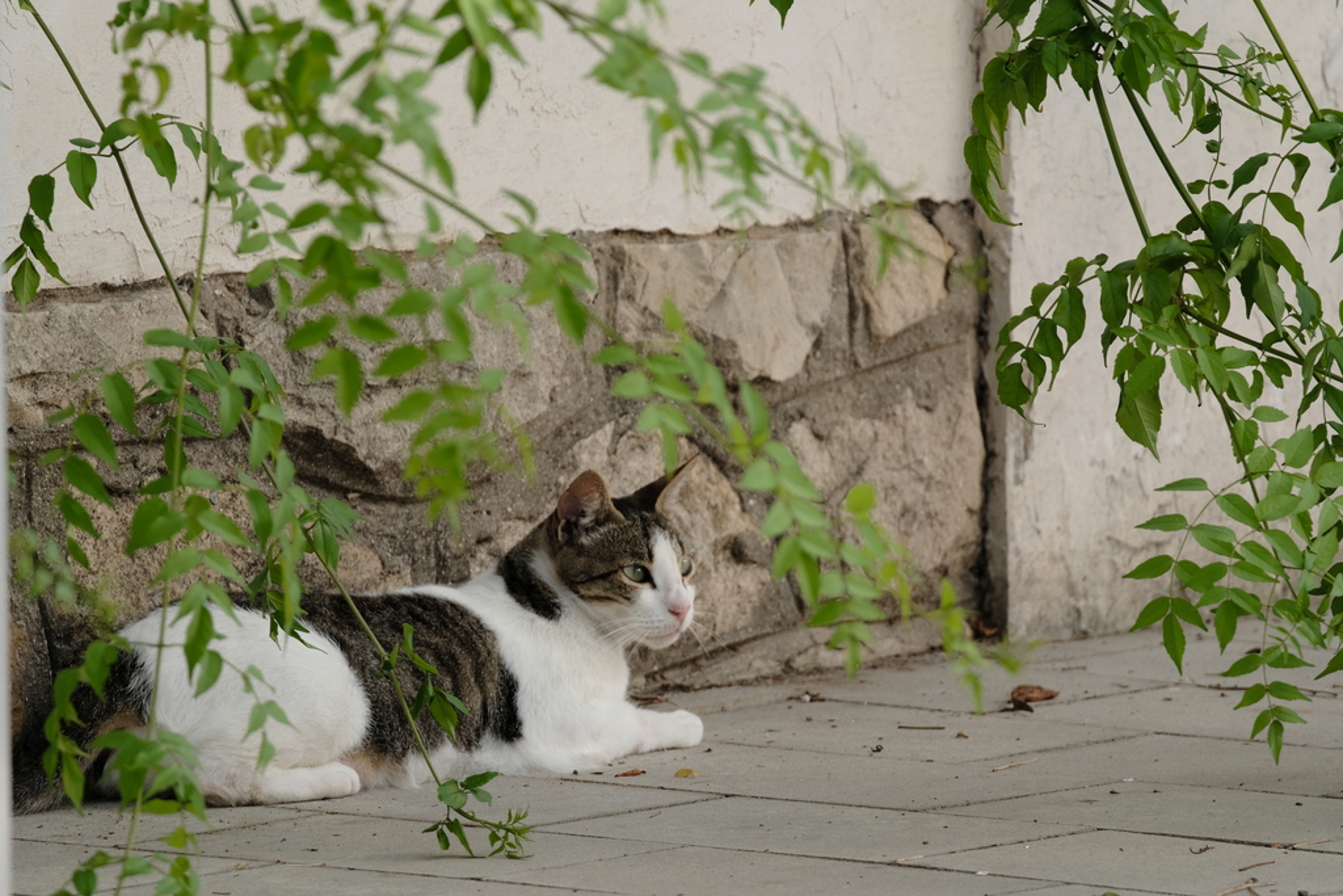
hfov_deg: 3.4
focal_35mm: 600
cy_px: 448
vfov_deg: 2.3
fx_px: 22385
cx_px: 672
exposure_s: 1/210
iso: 400
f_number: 7.1
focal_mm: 400
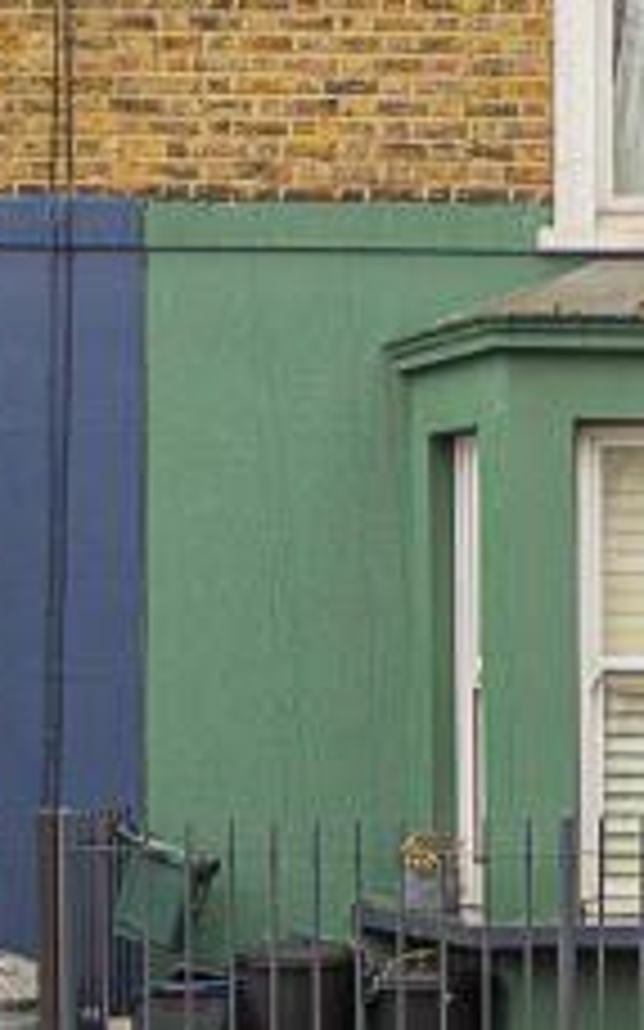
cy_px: -4
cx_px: 1013
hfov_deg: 14.6
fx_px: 2304
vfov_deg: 24.1
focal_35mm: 82
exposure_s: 1/160
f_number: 5.6
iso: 500
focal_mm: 18
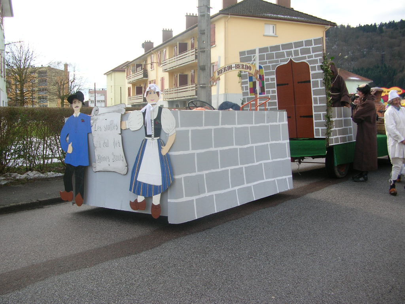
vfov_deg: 40.7
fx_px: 409
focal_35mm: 35
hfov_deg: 52.6
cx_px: 202
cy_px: 152
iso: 50
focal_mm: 5.8
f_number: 2.8
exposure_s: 1/320
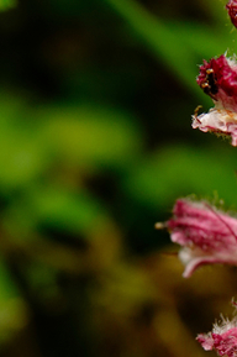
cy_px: 264
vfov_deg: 22.4
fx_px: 891
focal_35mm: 90
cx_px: 304
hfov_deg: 14.5
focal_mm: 11.03
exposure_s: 1/500
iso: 320
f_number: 2.8
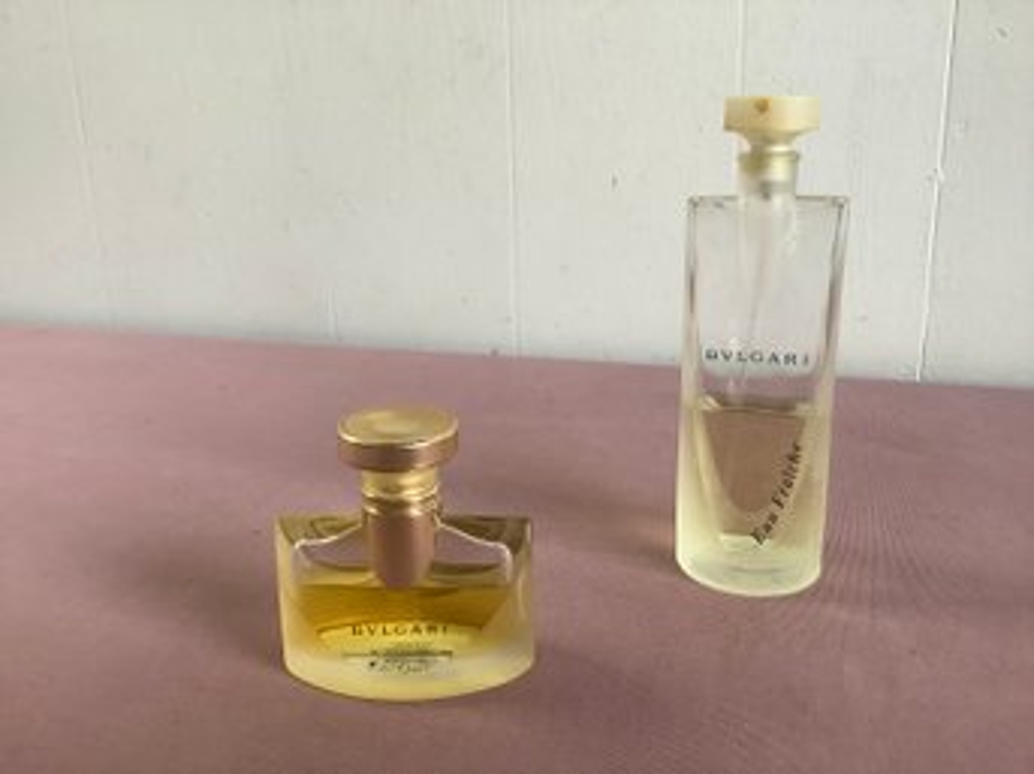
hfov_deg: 58.4
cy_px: 387
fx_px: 926
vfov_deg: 45.4
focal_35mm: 31
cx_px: 517
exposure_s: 1/60
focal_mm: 3.3
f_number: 2.4
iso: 50
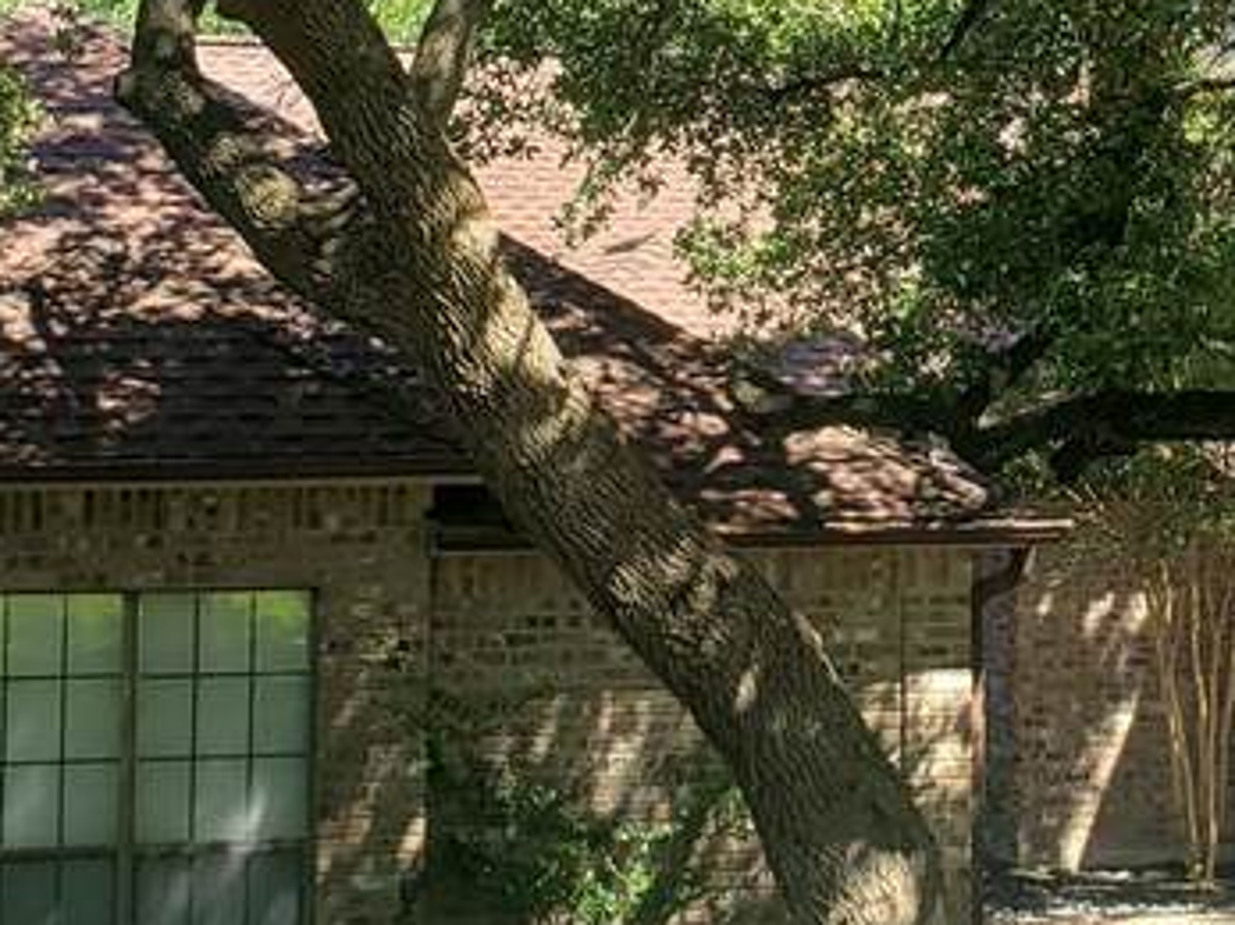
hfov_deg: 20.3
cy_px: 160
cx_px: 957
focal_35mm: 96
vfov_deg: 15.3
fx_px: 3424
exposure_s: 1/315
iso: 50
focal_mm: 4.3
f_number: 2.4
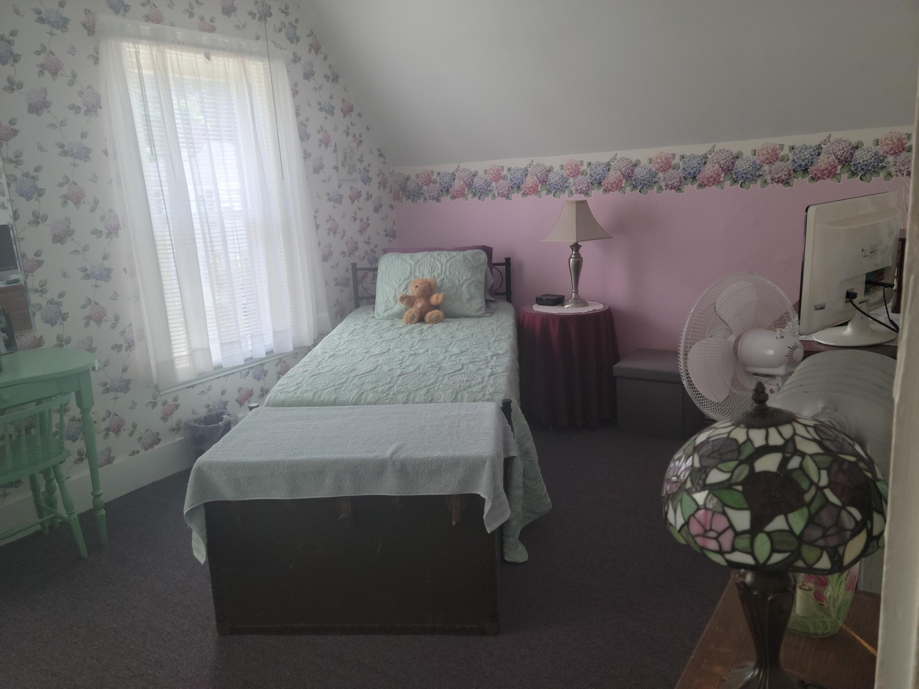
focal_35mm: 28
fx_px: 743
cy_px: 344
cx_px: 460
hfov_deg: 63.4
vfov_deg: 49.7
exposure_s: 1/60
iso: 125
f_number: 2
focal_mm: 5.9
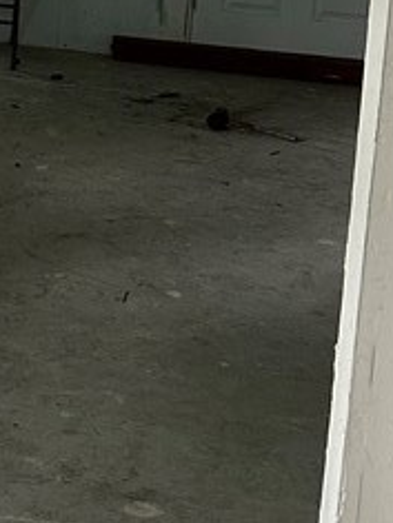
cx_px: -342
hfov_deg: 12.8
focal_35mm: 104
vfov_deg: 17.6
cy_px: -168
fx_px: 1574
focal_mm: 6.86
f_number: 1.78
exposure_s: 1/64
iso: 250
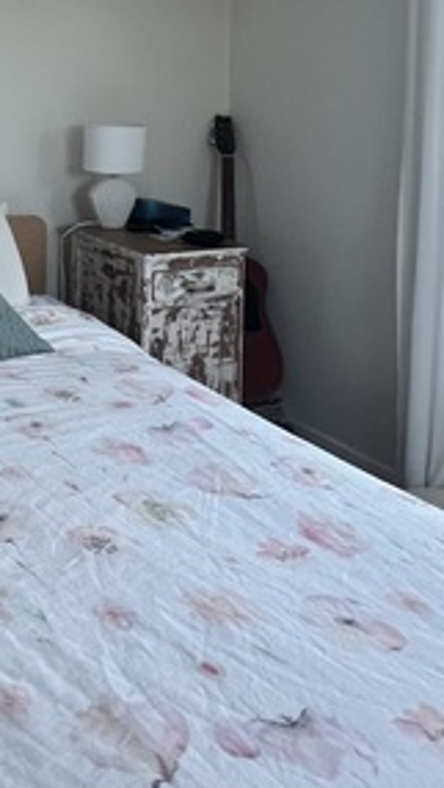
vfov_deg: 45.7
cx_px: -85
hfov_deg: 27.5
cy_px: 25
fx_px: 795
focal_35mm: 38
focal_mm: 1.57
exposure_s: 1/50
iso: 320
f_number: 1.8
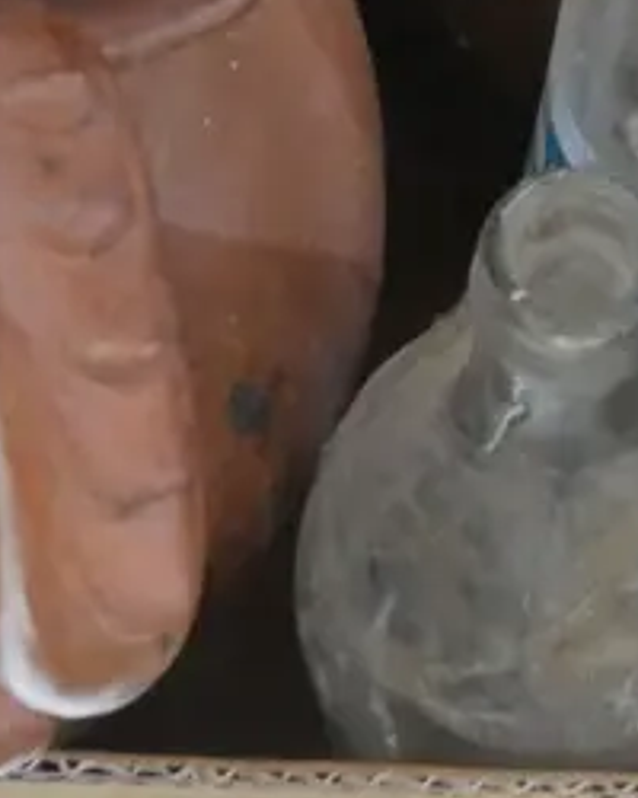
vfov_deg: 11.6
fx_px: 3776
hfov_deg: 9.6
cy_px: -351
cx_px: 139
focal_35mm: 160
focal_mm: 20
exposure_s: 1/20
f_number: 4.5
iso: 3200
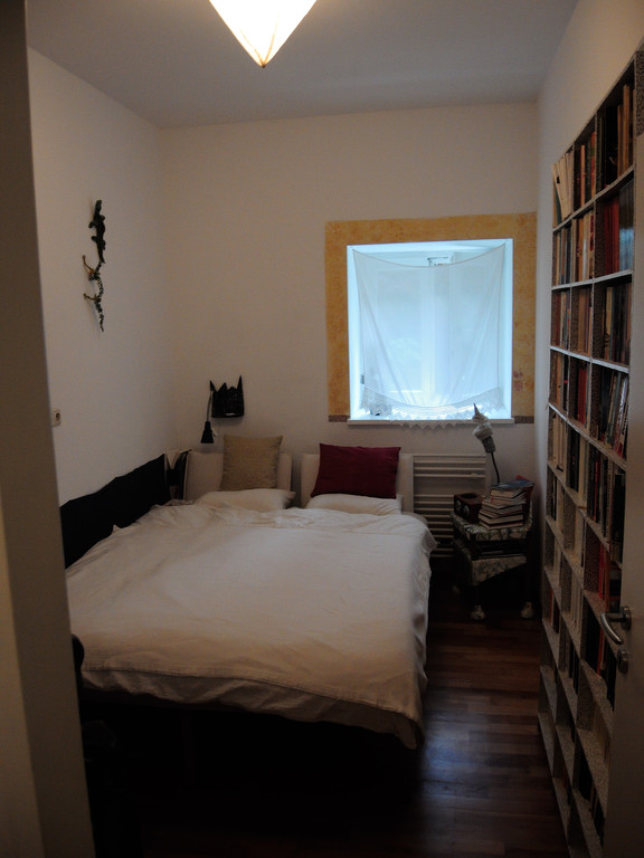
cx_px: 322
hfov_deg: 49.7
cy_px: 429
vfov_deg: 63.4
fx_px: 695
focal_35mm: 28
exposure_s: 1/6
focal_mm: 6
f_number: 2.5
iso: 800
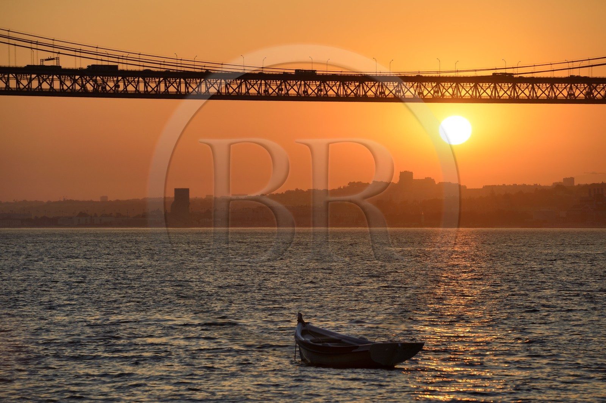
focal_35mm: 200
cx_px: 303
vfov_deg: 6.9
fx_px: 3365
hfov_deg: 10.3
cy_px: 202
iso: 100
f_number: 8
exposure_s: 1/320
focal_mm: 200
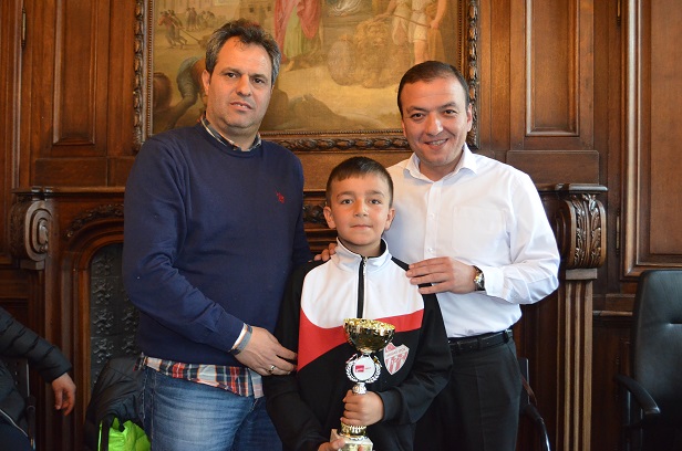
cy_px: 226
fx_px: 681
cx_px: 341
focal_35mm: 36
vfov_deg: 36.7
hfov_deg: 53.2
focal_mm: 24
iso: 3200
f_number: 4
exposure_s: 1/60
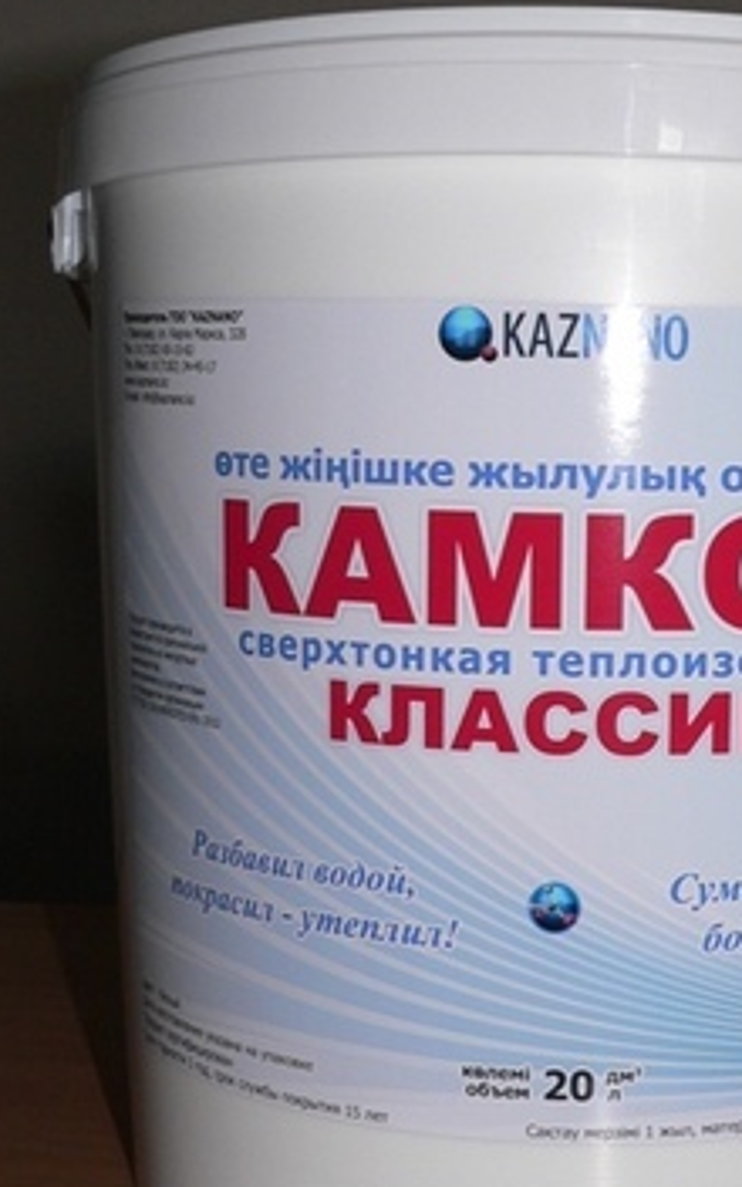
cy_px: 577
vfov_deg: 31.5
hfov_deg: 19.8
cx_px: 577
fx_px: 2103
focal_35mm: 65
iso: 100
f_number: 2.8
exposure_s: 1/60
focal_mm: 6
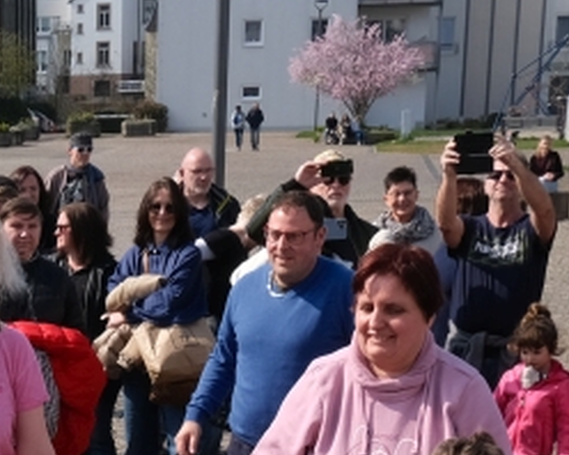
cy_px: 588
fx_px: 1868
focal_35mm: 111
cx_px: -150
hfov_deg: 16.5
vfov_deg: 13.4
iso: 250
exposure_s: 1/340
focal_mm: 15
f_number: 9
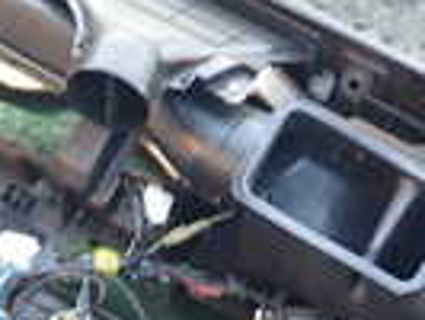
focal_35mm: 135
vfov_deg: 10.9
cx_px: 336
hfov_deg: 14.5
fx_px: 1659
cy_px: 333
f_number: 2.3
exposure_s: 1/30
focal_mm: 5.4
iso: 200
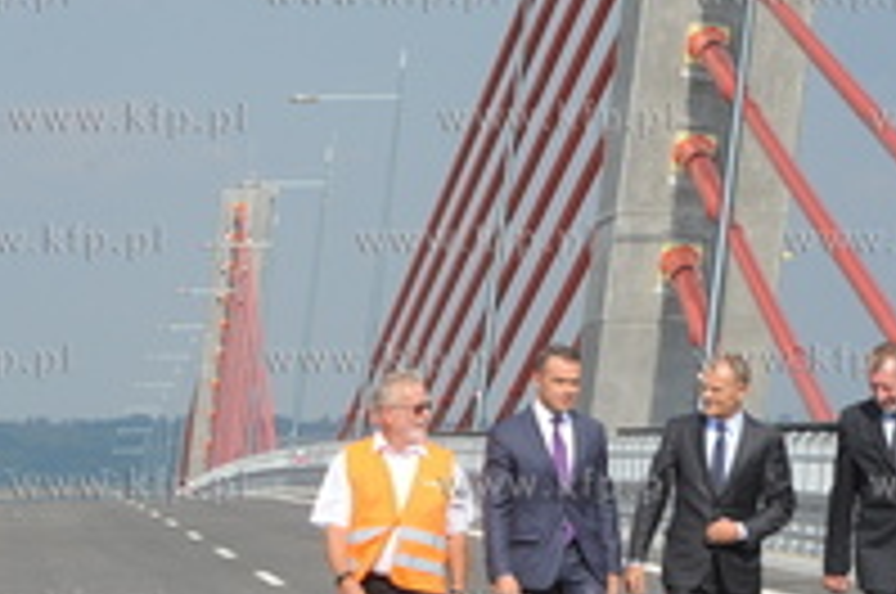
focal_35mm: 211
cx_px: 716
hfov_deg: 9.7
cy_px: 544
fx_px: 5243
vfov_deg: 6.5
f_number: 13
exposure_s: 1/640
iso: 640
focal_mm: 105
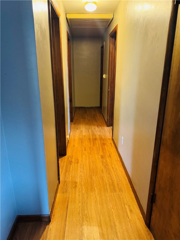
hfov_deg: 56.8
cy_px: 120
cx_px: 90
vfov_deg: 71.6
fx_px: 166
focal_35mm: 24
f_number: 1.78
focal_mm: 6.76
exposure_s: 1/60
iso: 800
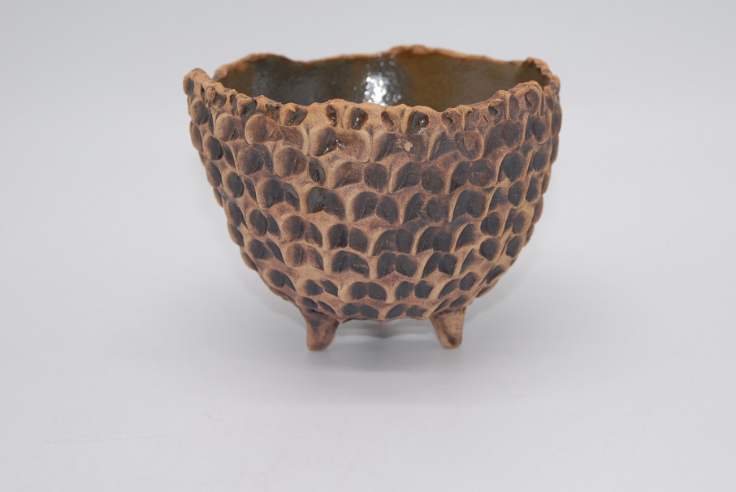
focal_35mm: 63
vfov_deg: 21.8
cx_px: 409
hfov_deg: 32.0
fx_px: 1281
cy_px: 229
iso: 400
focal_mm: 35
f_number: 4.5
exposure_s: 1/200
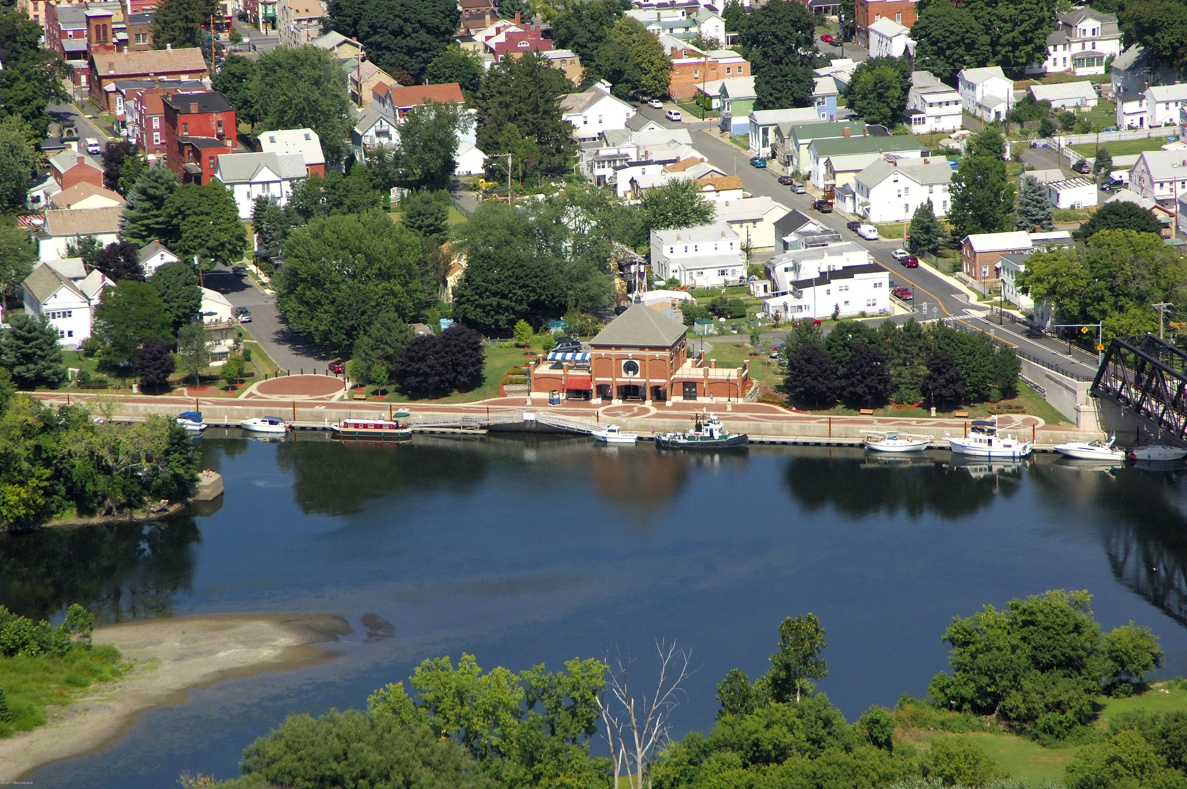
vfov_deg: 7.6
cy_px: 394
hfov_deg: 11.4
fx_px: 5928
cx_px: 594
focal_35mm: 180
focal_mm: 120
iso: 400
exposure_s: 1/1600
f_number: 6.7
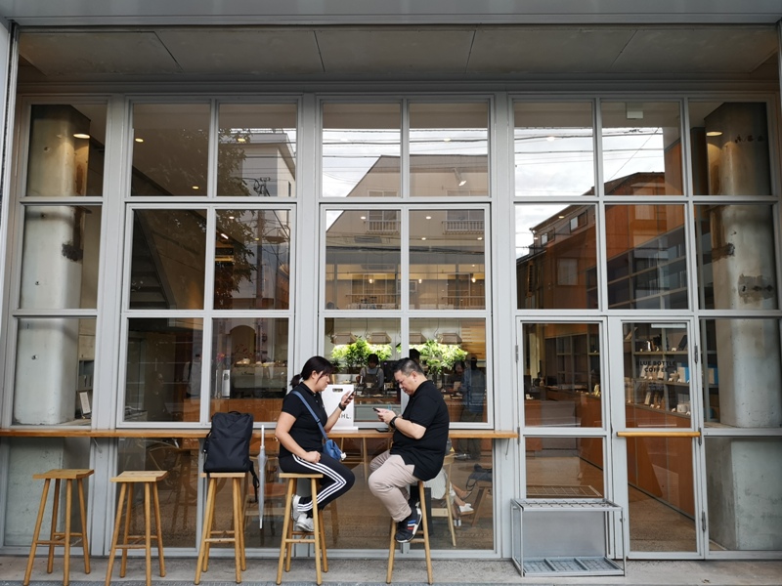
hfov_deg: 65.3
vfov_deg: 51.4
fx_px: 610
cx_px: 391
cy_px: 293
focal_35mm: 27
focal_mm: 3.95
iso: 64
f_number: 1.8
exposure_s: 1/100
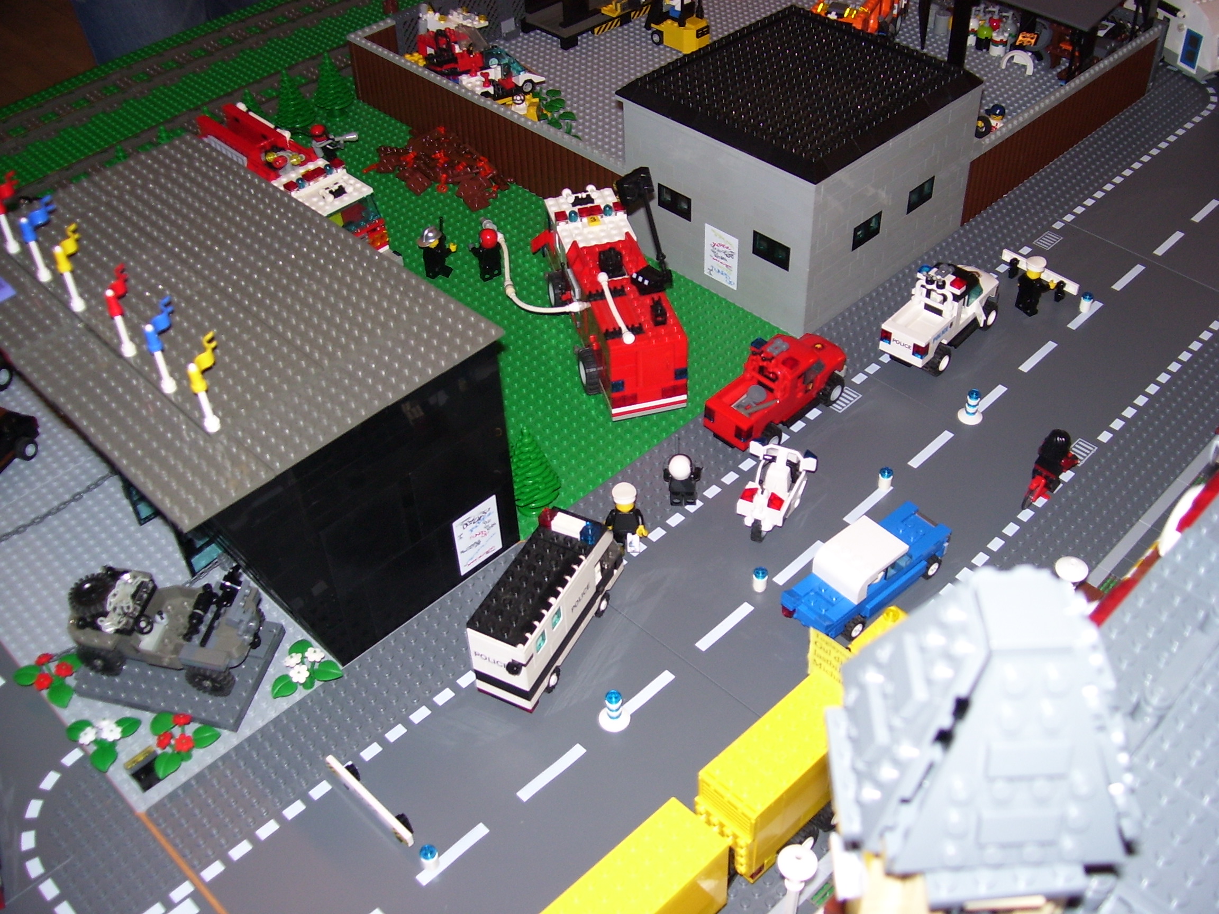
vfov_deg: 39.7
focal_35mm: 36
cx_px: 610
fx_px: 1268
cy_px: 457
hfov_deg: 51.4
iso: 80
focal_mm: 6
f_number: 2.7
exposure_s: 1/60
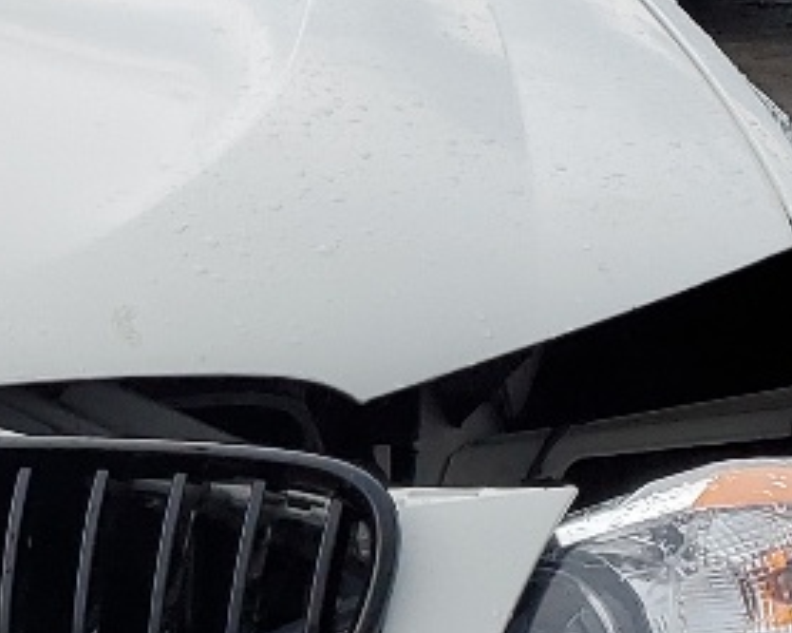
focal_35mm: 146
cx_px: -40
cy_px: 550
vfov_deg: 10.5
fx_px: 3420
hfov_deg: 13.0
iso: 50
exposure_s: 1/2500
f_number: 1.5
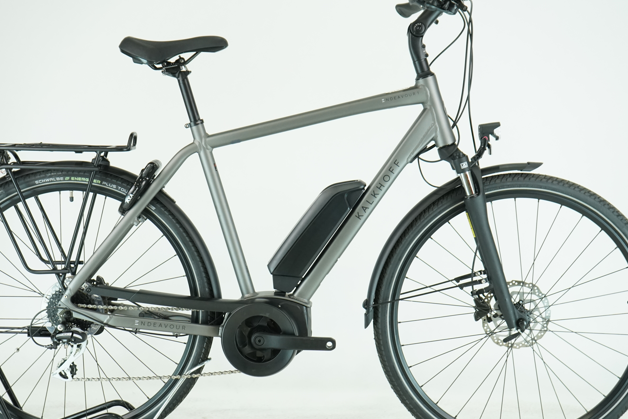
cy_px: 217
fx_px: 1169
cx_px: 288
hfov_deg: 30.1
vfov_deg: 20.3
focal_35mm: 67
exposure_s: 1/200
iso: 1600
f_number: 5.6
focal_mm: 53
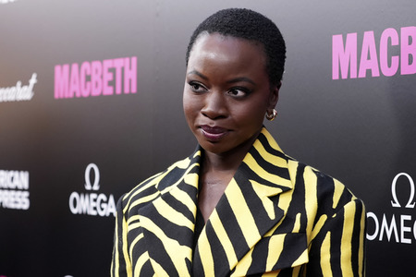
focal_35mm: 100
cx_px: 208
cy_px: 138
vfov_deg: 13.7
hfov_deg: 20.4
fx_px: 1155
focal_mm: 100
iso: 4000
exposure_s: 1/400
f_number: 5.6
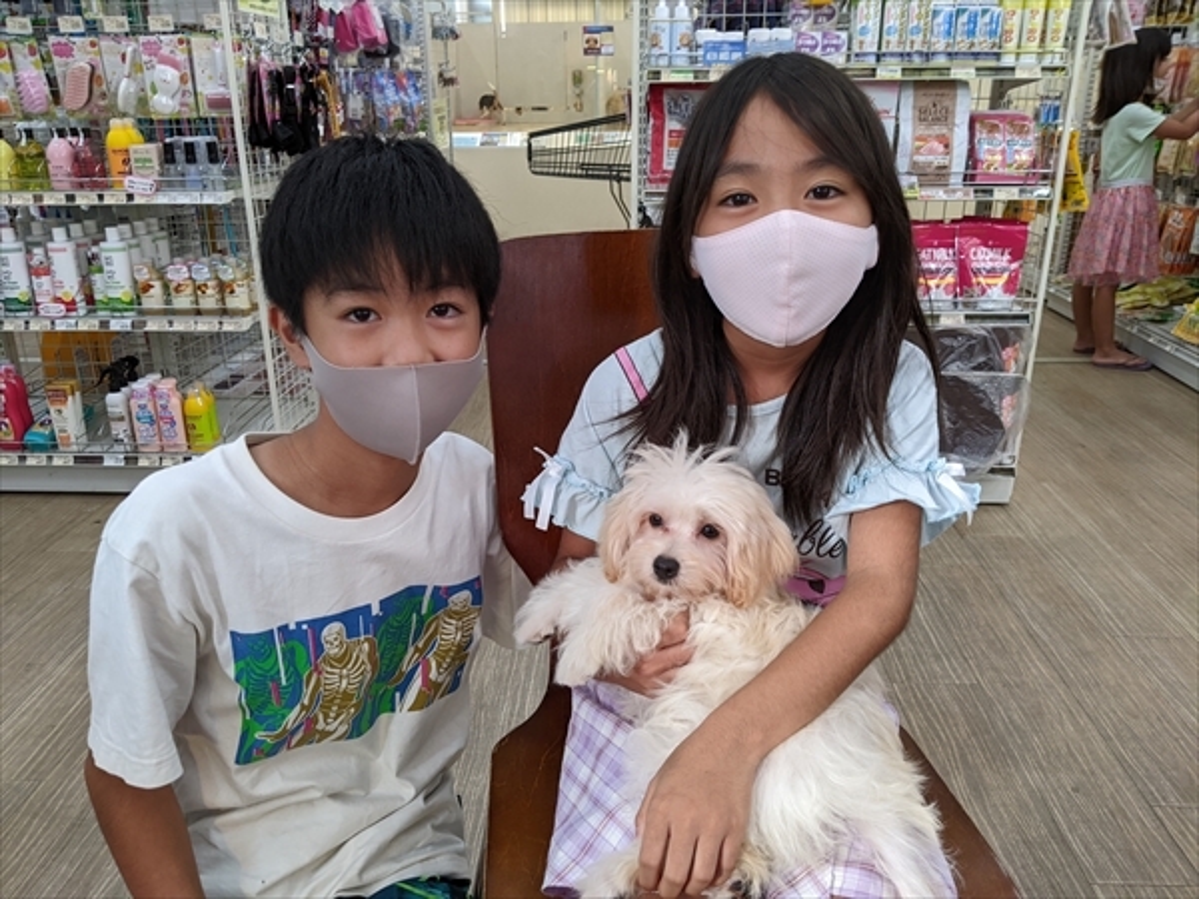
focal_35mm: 27
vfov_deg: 51.4
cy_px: 450
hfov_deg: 65.3
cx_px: 600
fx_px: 935
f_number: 1.8
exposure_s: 1/120
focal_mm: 4.44
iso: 101
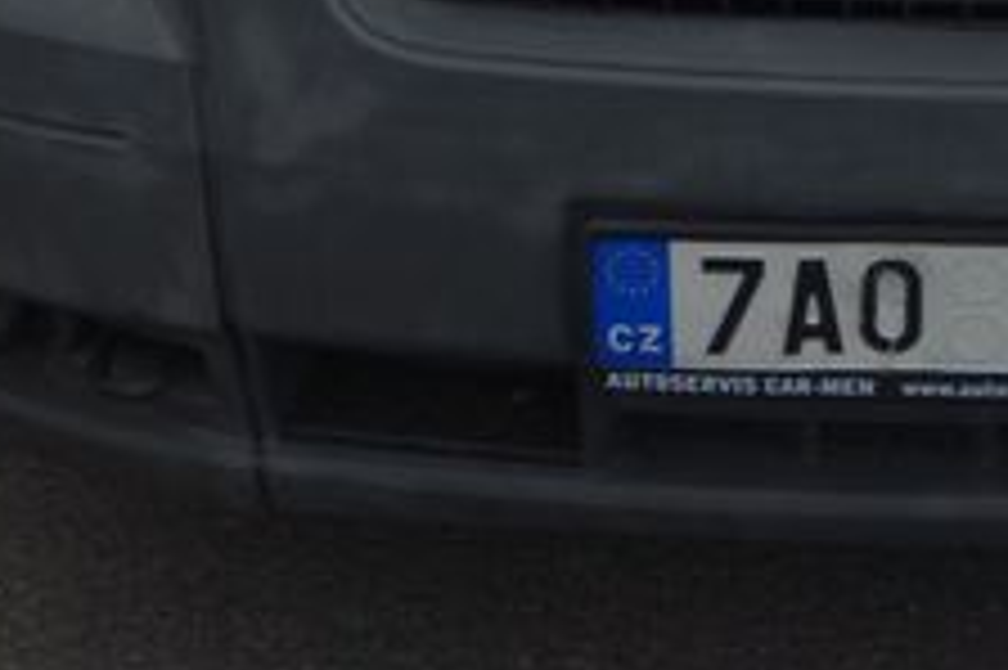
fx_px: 3581
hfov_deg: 16.0
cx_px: 729
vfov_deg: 10.0
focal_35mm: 128
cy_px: -587
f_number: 4
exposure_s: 1/1000
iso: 125
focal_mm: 10.4
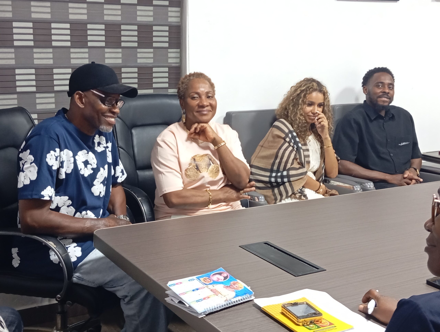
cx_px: 220
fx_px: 624
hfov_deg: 38.9
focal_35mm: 49
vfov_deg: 29.8
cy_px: 166
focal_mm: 4.22
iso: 925
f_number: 1.8
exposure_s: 1/33.3
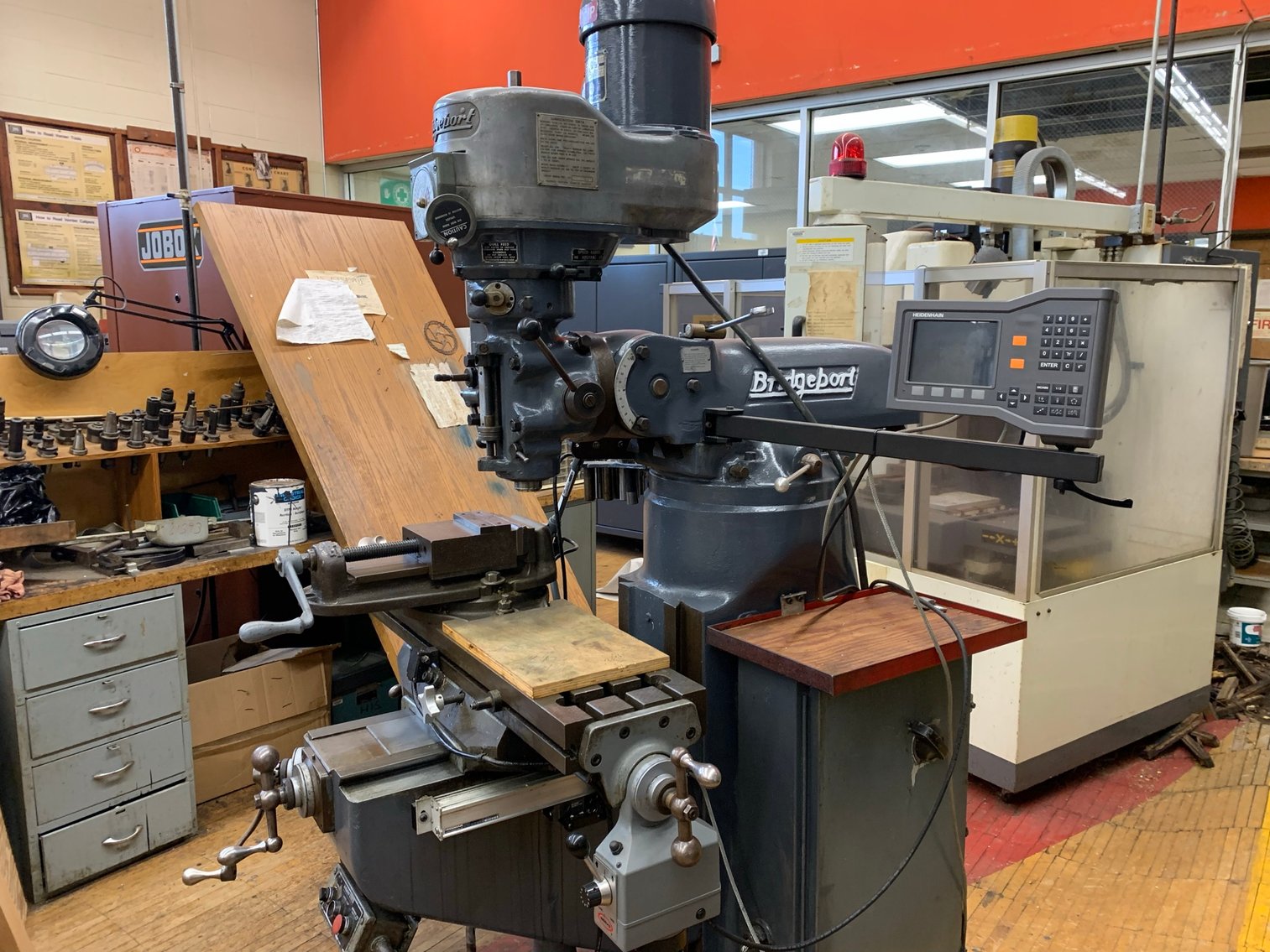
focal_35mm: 26
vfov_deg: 53.1
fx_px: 954
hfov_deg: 67.3
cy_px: 476
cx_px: 635
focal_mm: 4.25
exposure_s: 1/60
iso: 200
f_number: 1.8
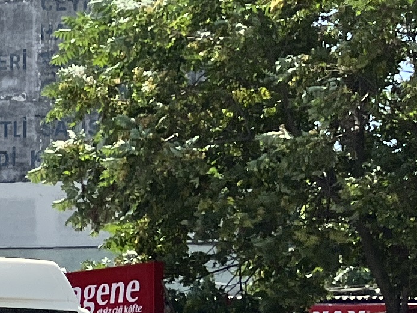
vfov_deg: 9.4
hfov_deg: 10.2
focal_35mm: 151
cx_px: -772
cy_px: 543
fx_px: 1820
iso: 50
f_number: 1.6
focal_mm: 5.1
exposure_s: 1/2632
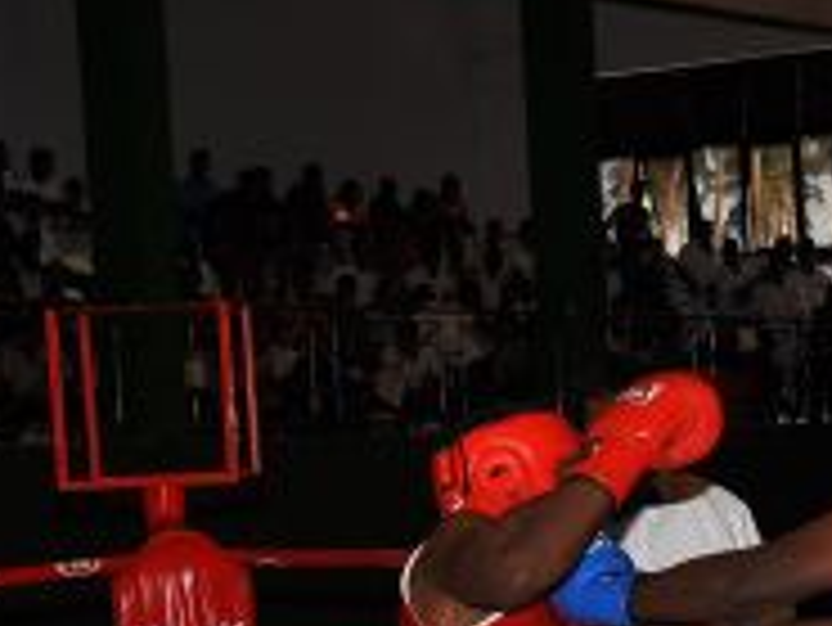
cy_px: 779
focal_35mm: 140
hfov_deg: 14.0
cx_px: 670
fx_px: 3367
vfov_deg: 10.4
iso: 200
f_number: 5.6
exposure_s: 1/90
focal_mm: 30
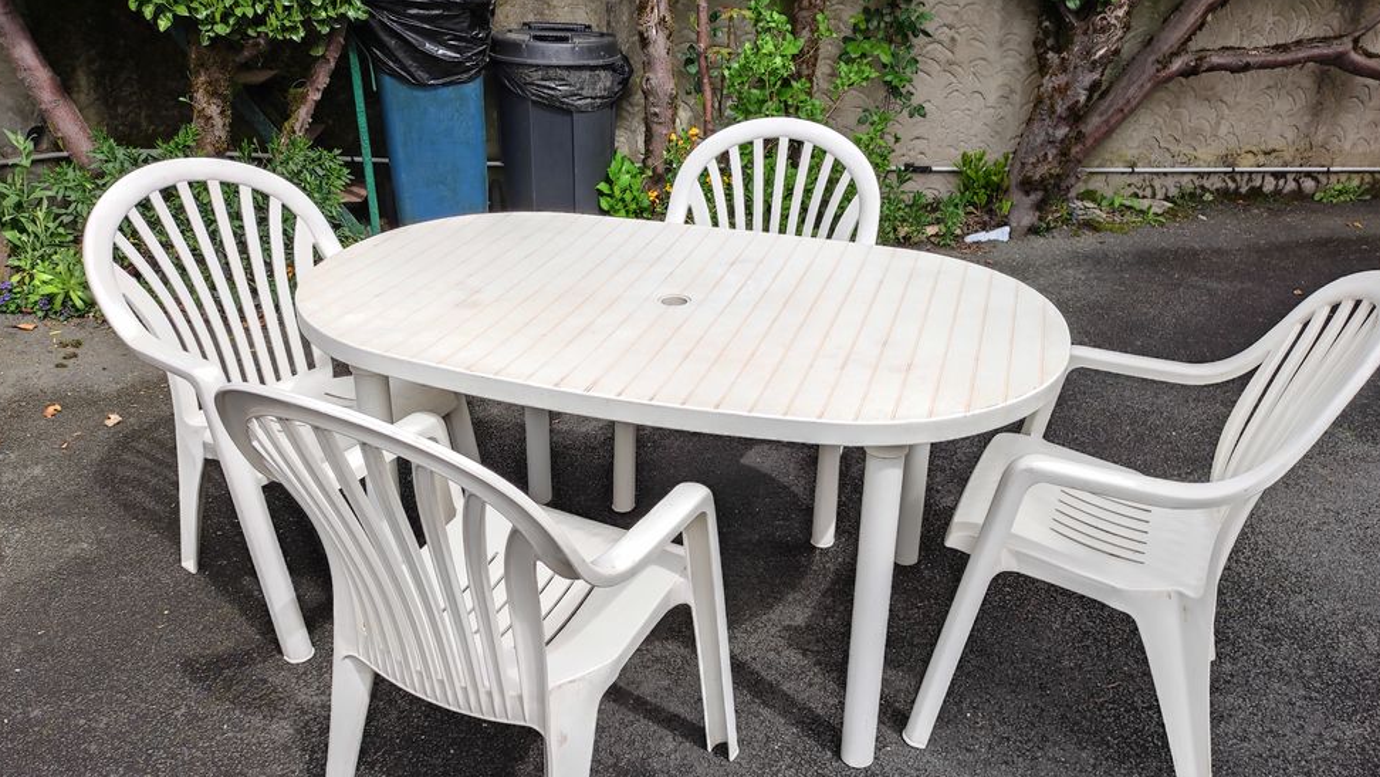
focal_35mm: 28
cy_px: 449
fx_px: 1025
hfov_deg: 67.9
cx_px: 703
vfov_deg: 41.4
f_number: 1.79
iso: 50
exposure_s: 1/405
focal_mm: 4.7
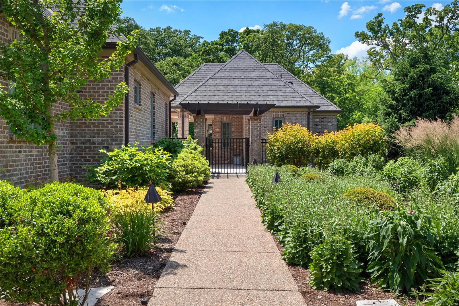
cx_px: 230
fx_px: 433
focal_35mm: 34
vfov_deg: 38.9
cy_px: 153
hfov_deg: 55.8
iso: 400
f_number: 7.1
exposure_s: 1/1000
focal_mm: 17
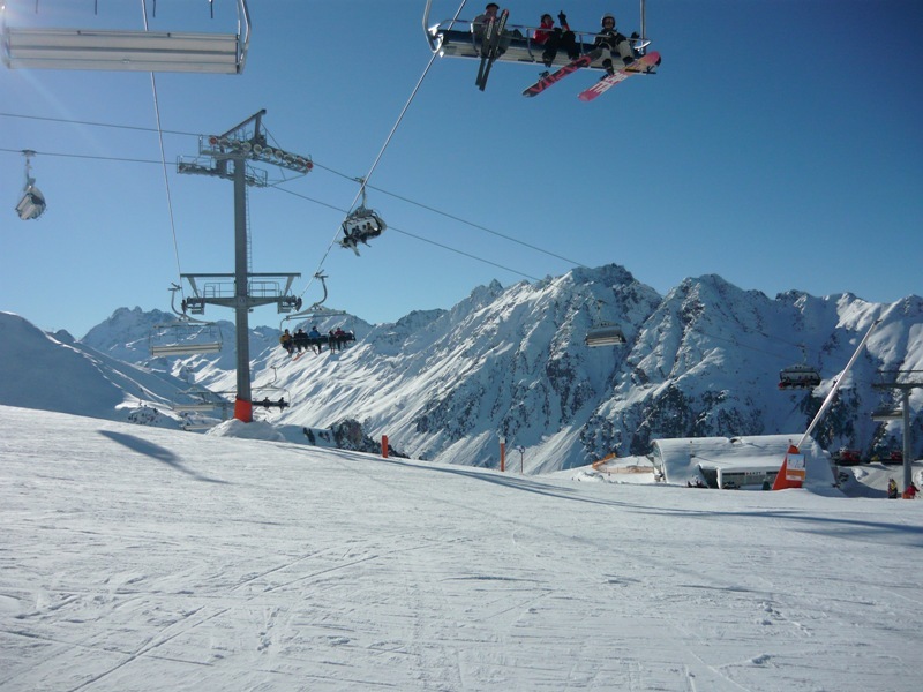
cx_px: 462
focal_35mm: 33
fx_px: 880
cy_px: 346
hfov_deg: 55.4
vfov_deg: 42.9
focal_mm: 5.5
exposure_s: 1/800
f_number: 8
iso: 100
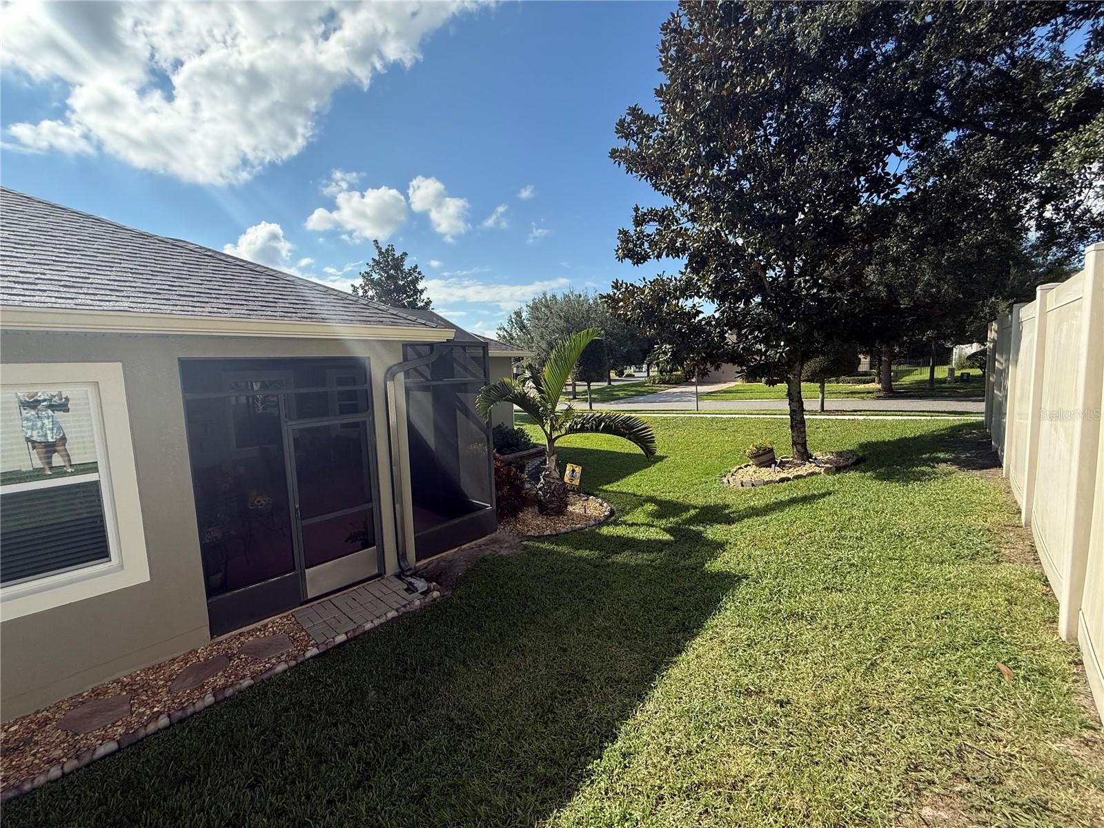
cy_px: 414
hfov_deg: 102.1
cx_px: 552
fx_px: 446
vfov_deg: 85.7
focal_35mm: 14
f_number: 2.2
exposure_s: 1/2320
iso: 80
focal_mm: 2.22
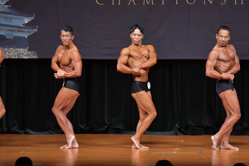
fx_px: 1763
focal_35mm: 255
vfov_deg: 5.4
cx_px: 124
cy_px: 83
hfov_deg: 8.1
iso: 5000
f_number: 5.6
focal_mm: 170
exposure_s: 1/400
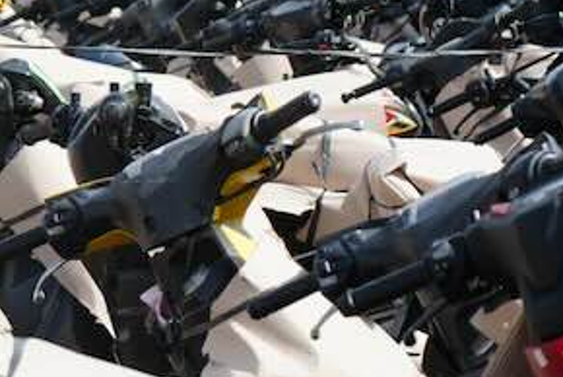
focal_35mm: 247
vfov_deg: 5.6
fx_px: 3867
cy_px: 240
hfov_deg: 8.3
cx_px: 309
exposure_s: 1/500
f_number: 5.6
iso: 100
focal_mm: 70
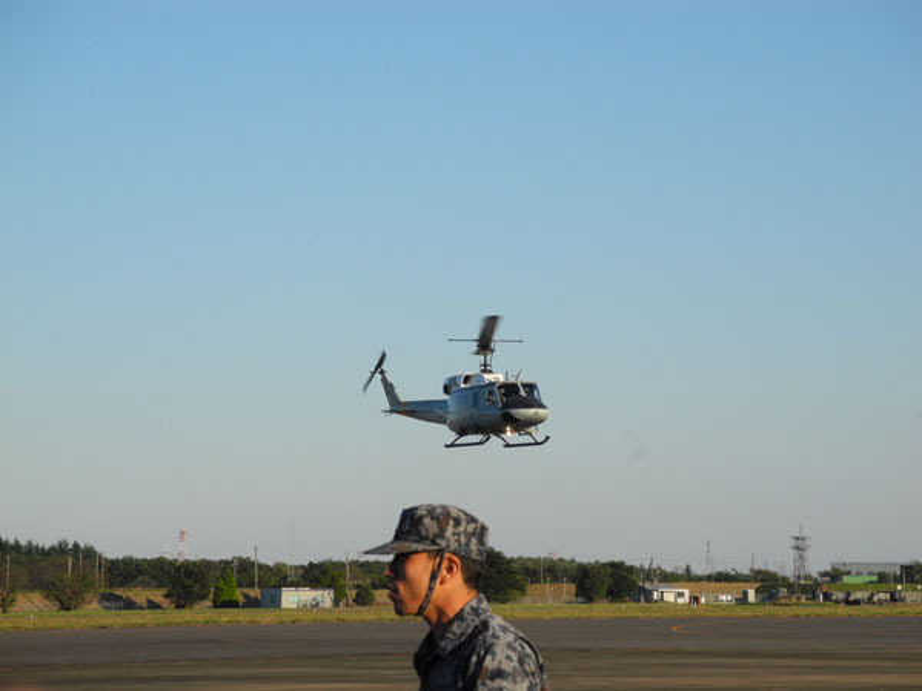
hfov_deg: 14.6
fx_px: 3596
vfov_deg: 11.0
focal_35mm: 135
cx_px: 461
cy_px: 346
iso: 100
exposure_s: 1/670
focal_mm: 28.9
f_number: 5
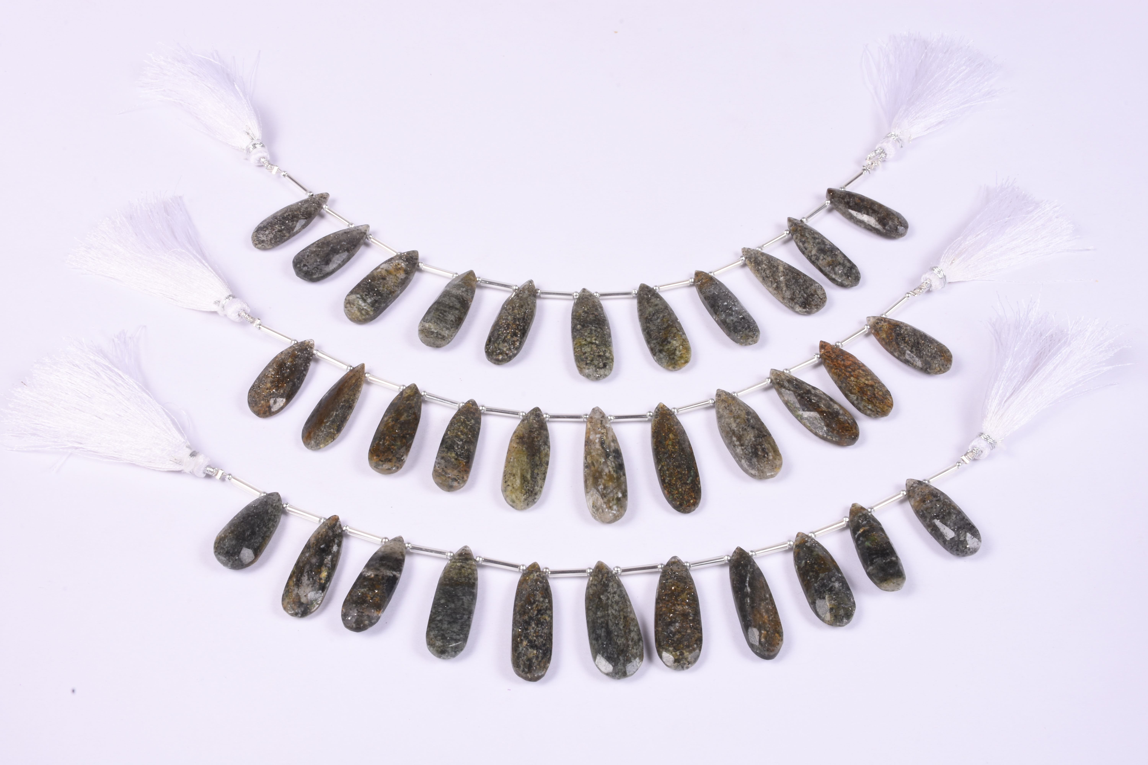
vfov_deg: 23.8
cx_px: 574
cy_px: 382
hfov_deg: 35.1
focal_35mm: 57
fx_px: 1818
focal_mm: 38
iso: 250
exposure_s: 1/125
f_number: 25
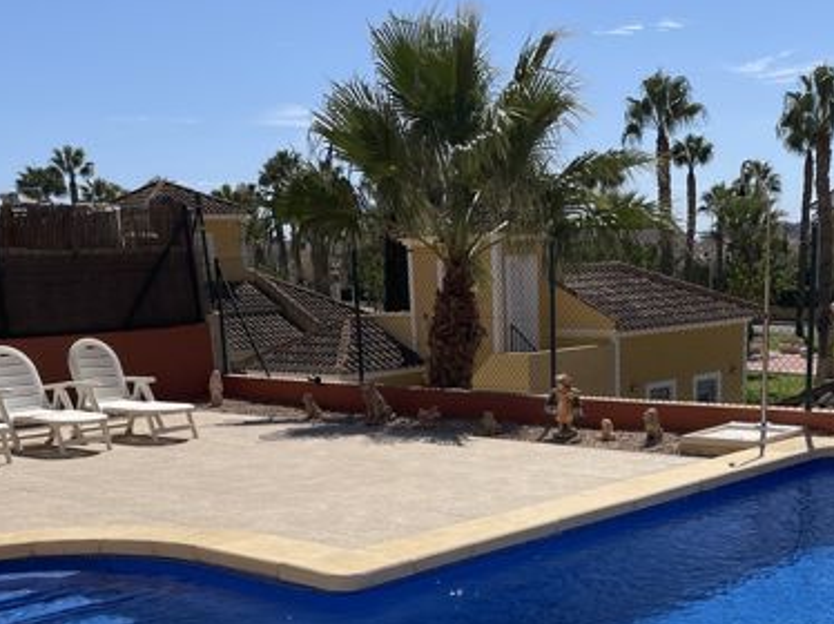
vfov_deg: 28.3
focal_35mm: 49
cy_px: 584
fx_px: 1180
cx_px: 456
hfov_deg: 38.9
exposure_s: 1/6897
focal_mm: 4.2
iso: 32
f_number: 1.6
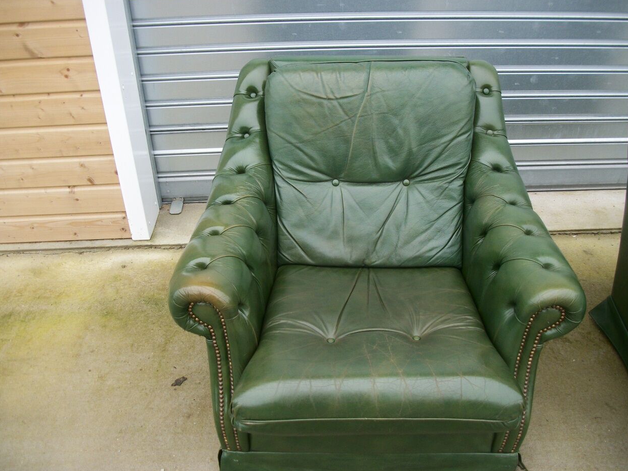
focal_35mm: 33
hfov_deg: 55.3
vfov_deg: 43.0
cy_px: 239
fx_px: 599
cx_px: 315
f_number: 2.9
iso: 80
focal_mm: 5.7
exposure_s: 1/125
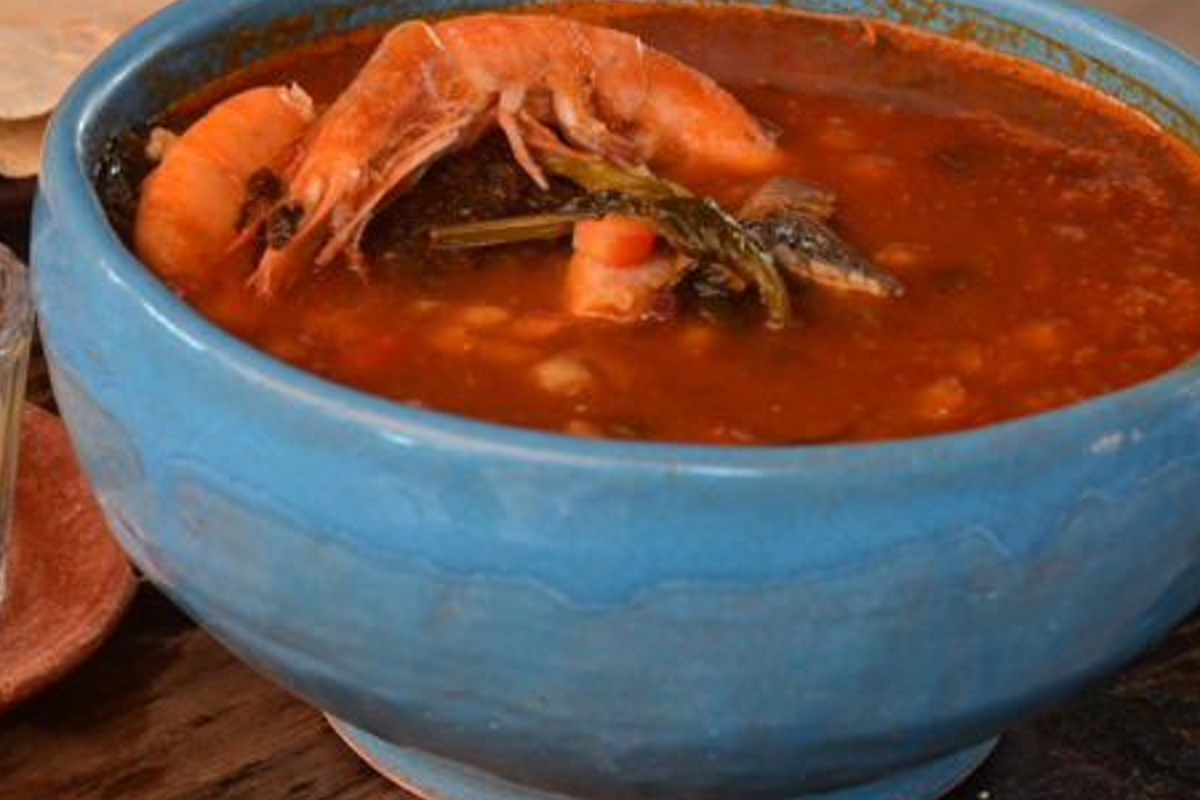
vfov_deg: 10.7
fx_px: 4266
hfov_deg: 16.0
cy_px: 221
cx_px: 421
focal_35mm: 128
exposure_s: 1/10
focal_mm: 50
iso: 220
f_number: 7.1
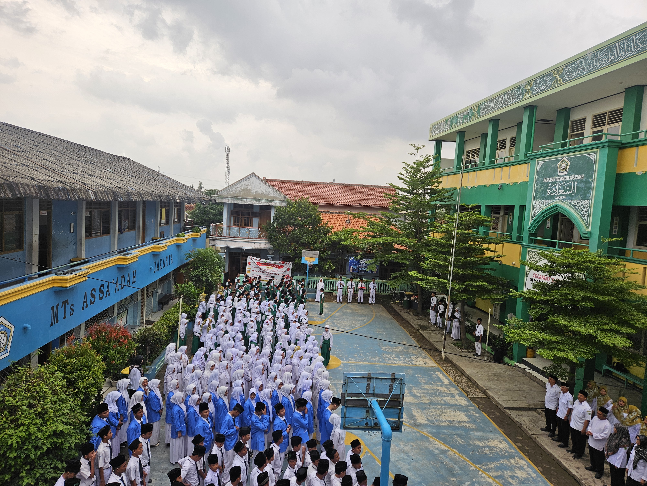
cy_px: 243
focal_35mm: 23
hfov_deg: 73.9
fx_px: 430
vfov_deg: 58.9
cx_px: 324
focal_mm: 5.4
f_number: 1.8
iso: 32
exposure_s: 1/180
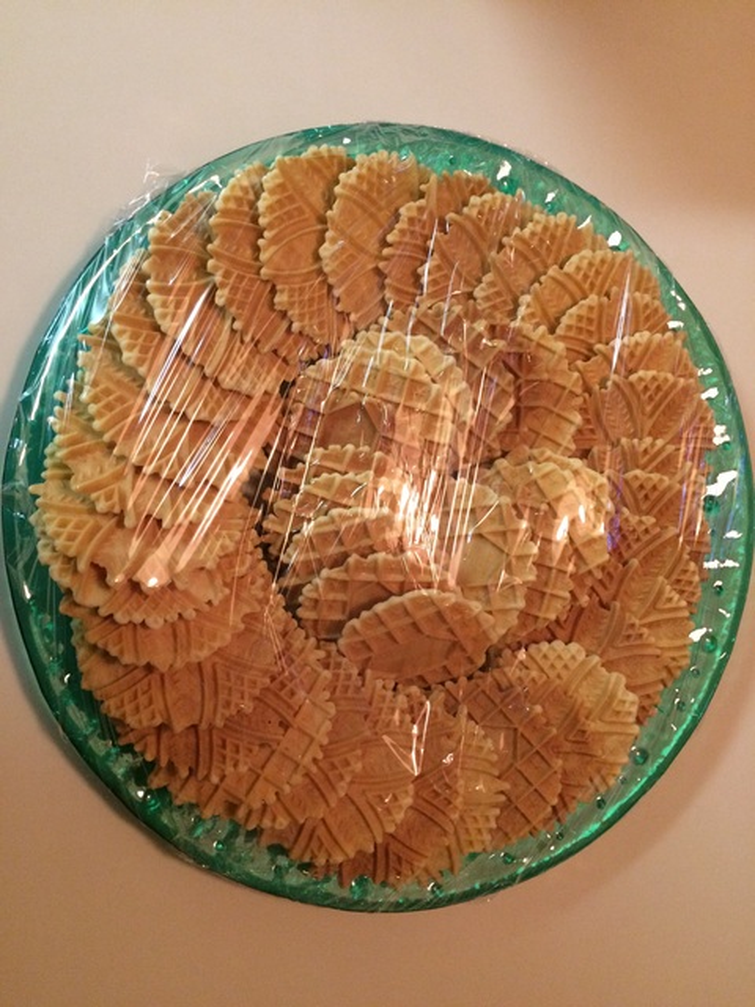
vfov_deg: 61.7
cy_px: 504
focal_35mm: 29
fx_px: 843
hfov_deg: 48.2
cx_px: 378
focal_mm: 4.15
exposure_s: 1/17
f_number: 2.2
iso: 250
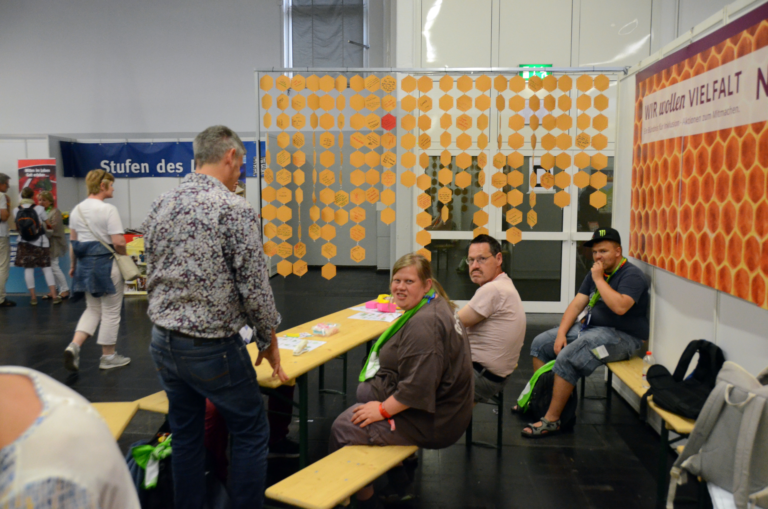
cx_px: 384
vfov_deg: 43.4
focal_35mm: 30
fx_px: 639
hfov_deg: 62.0
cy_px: 254
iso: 3200
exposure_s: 1/125
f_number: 3.5
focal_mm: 20
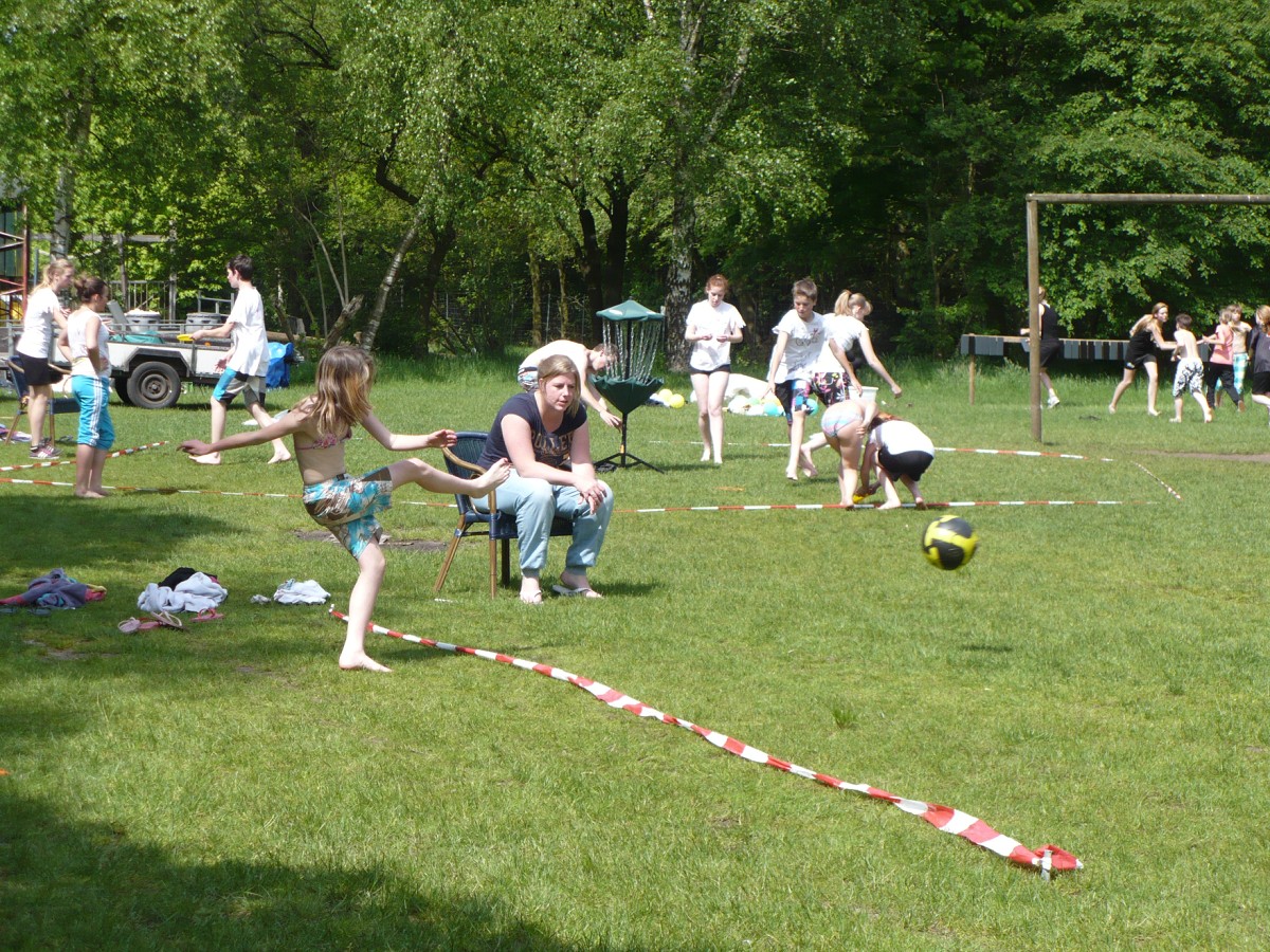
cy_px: 476
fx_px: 3816
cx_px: 635
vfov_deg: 14.2
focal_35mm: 104
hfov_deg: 18.9
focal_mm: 17.2
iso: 100
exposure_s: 1/640
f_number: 3.5
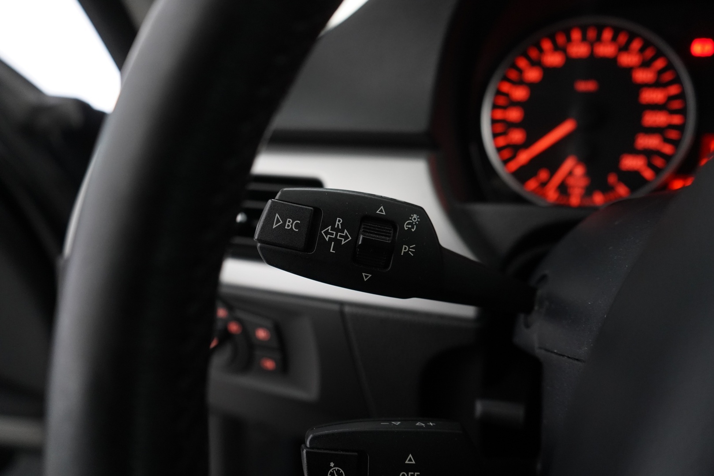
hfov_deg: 65.5
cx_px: 357
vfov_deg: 46.4
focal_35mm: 28
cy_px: 238
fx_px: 555
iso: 4000
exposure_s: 1/60
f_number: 3.5
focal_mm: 28
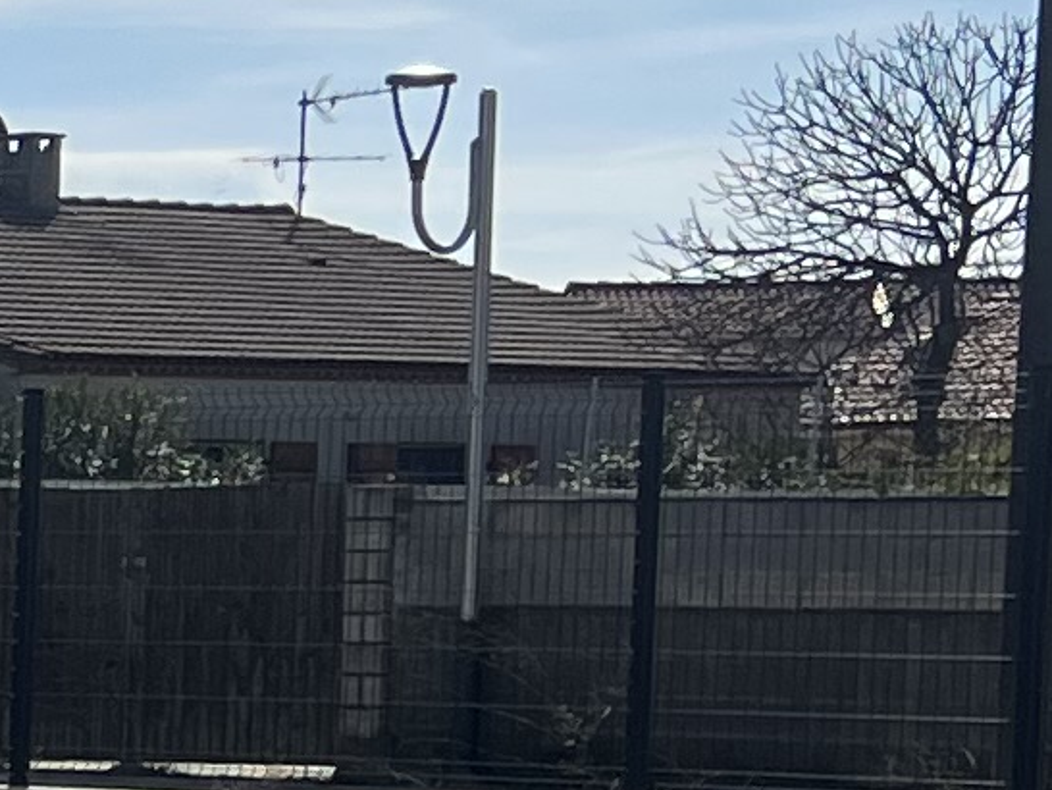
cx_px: -1701
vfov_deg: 7.6
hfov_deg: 9.0
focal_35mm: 192
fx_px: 5838
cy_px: 1154
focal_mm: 5.7
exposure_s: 1/8696
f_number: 1.5
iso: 50
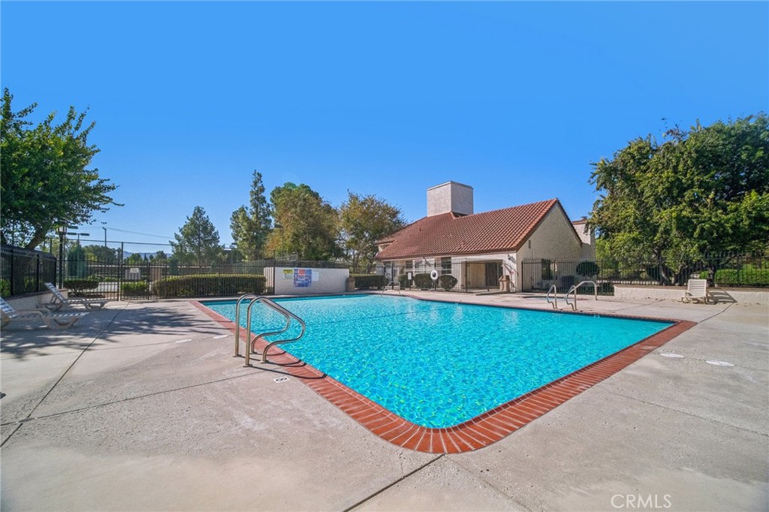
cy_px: 256
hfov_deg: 104.3
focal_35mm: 14
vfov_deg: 81.2
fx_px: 299
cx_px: 384
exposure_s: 1/420
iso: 160
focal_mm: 9
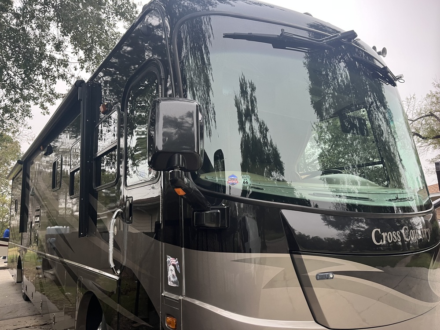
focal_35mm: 26
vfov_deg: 53.1
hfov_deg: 67.3
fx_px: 330
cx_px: 220
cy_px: 165
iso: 125
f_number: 1.6
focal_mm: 5.1
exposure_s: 1/82
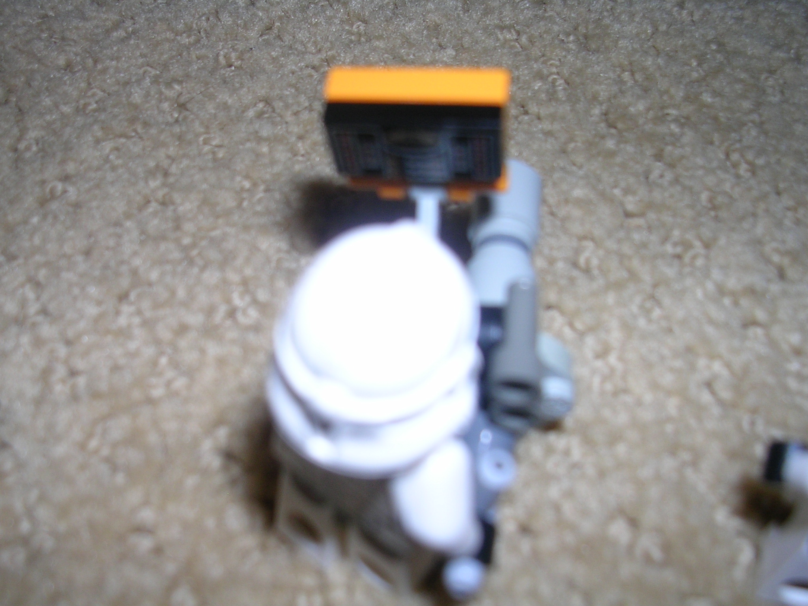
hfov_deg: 49.0
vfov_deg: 37.7
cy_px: 303
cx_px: 404
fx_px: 887
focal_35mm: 38
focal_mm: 5.8
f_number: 2.8
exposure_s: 1/60.1
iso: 50
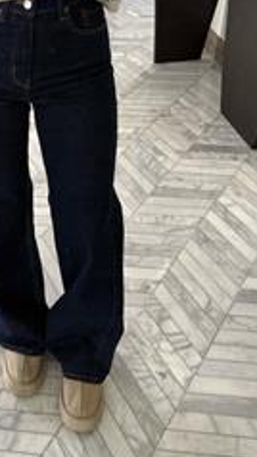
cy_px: 125
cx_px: 29
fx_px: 533
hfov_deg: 26.3
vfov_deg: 45.1
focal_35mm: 44
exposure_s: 1/61
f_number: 1.78
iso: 200
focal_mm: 6.76
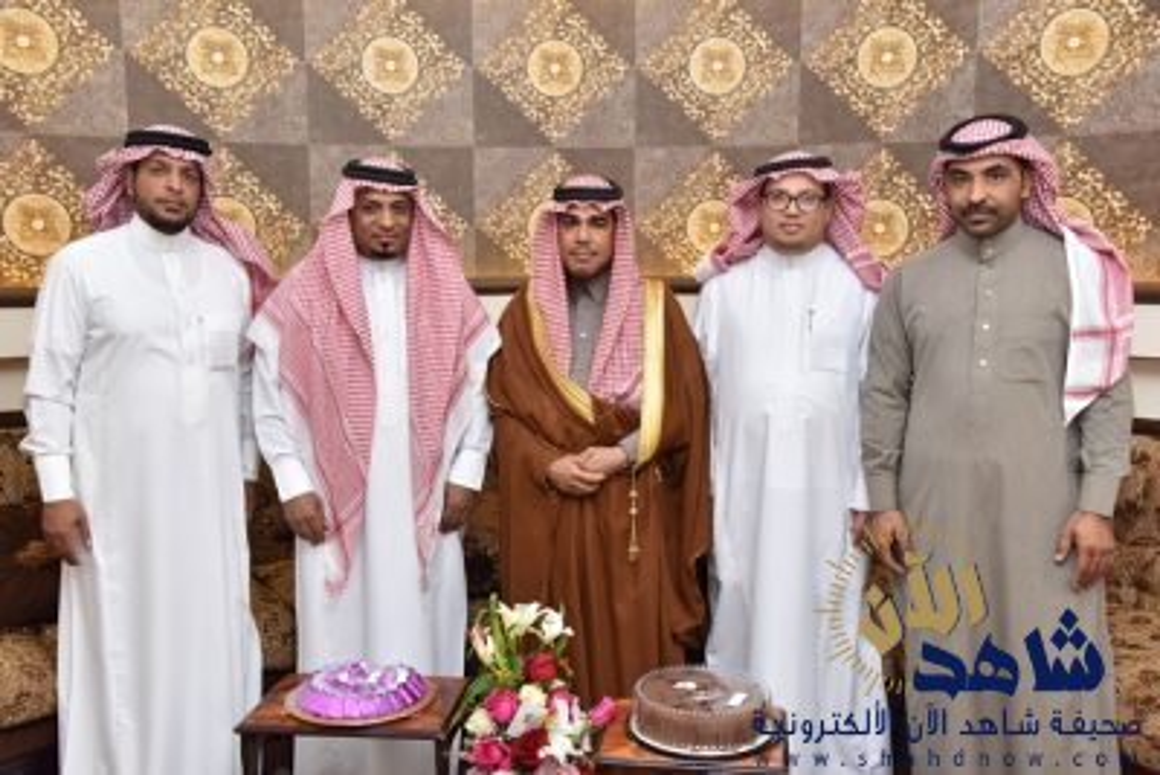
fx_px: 1225
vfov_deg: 35.1
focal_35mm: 38
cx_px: 580
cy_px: 388
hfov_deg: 50.7
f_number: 5.6
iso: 1000
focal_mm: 38
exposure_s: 1/160
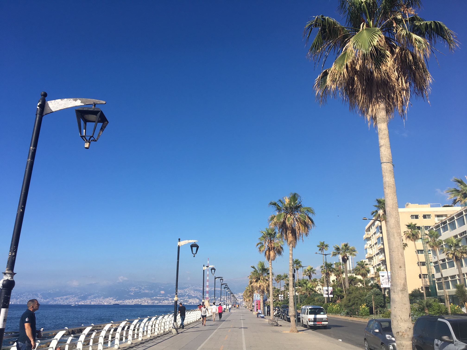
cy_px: 175
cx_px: 234
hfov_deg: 61.7
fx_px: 391
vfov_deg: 48.2
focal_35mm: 29
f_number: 2.2
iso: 25
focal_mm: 4.15
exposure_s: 1/1789
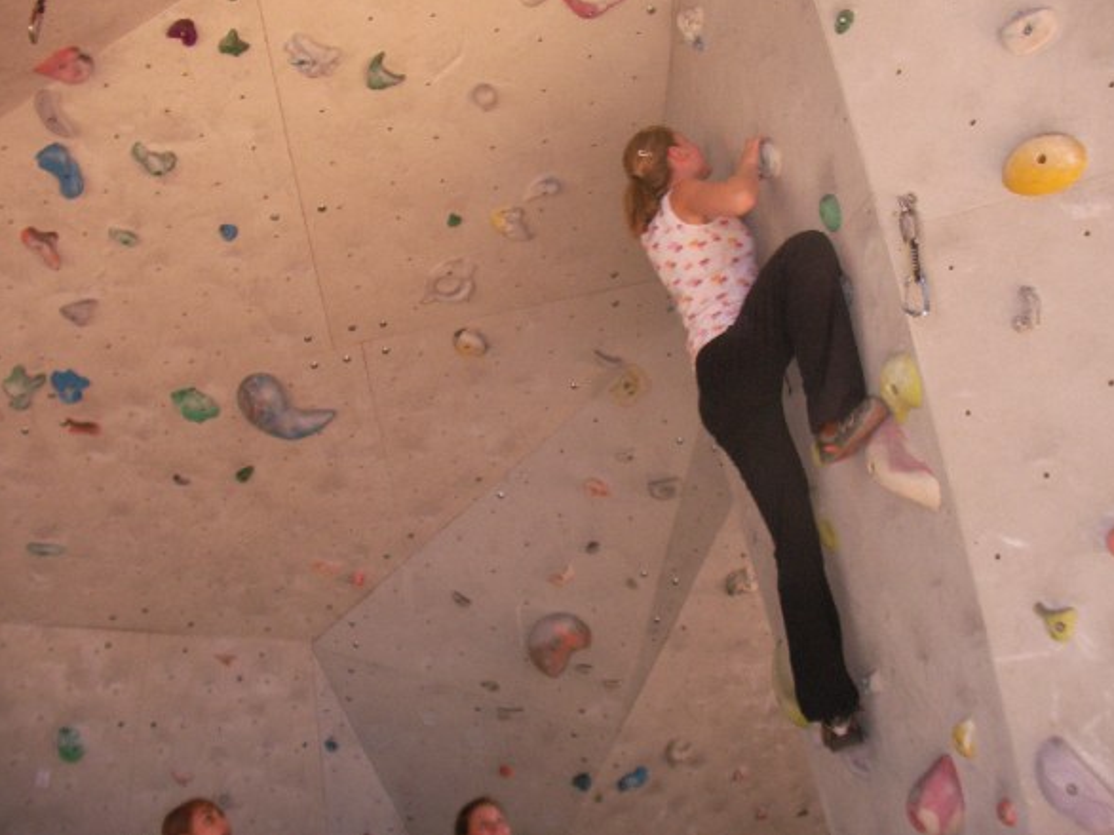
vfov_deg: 34.3
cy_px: 409
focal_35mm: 42
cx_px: 568
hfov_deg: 44.8
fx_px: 1351
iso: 100
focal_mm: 6.3
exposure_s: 1/30
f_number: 3.5
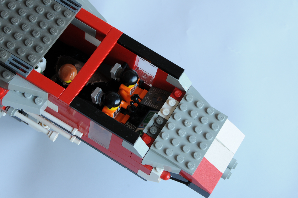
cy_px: 99
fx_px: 806
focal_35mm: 98
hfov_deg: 20.9
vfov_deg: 14.0
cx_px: 149
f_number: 11
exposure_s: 1/2
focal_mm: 65
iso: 200
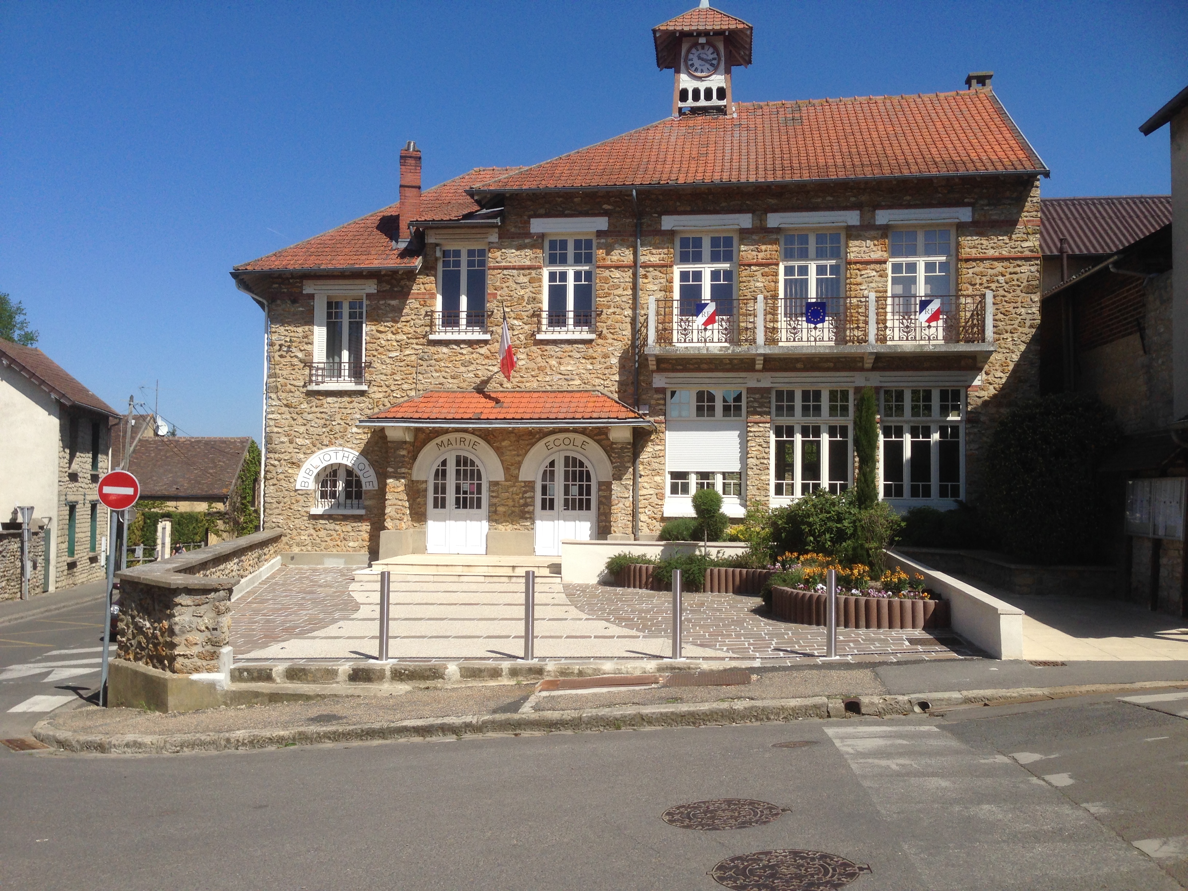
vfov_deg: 42.9
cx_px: 594
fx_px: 1133
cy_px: 446
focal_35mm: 33
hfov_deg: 55.4
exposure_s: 1/2262
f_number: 2.4
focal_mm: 4.12
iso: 50
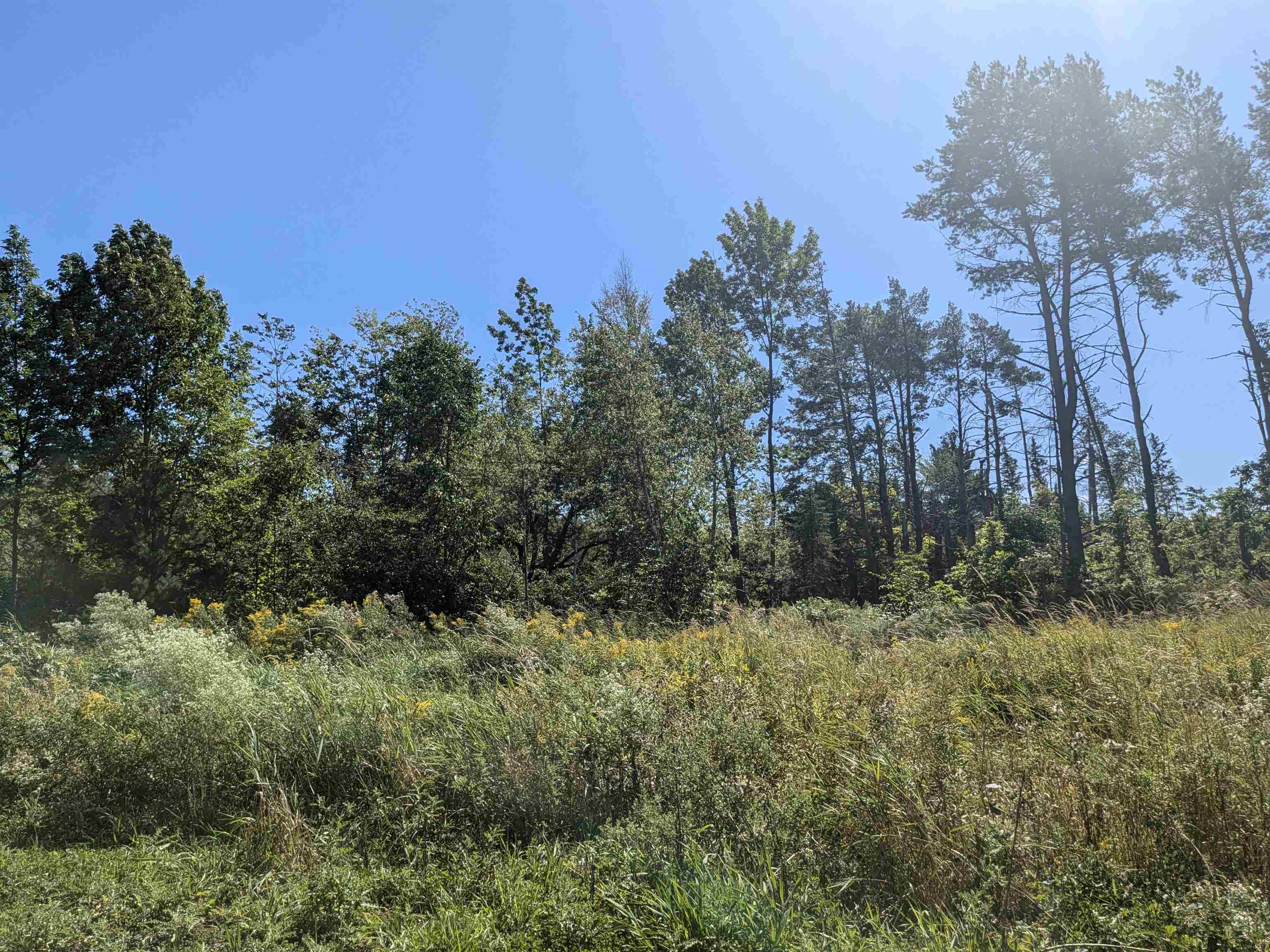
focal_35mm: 24
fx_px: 881
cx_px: 635
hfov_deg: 71.6
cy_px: 476
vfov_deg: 56.8
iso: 45
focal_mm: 4.53
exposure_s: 1/2825
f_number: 1.7
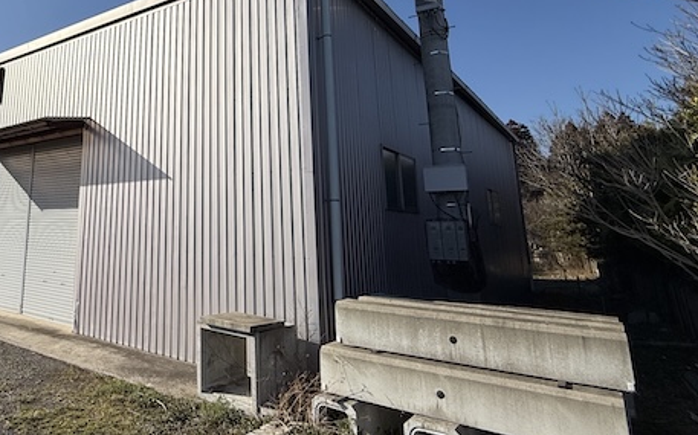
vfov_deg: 46.2
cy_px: 122
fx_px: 494
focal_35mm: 26
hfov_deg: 65.7
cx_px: 166
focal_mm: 2.22
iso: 50
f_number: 2.2
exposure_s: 1/5618
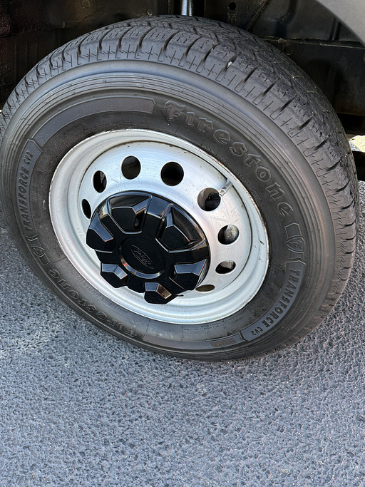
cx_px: 172
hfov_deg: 51.3
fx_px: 380
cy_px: 247
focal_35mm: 27
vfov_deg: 65.3
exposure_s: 1/243
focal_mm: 6.76
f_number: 1.78
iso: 125
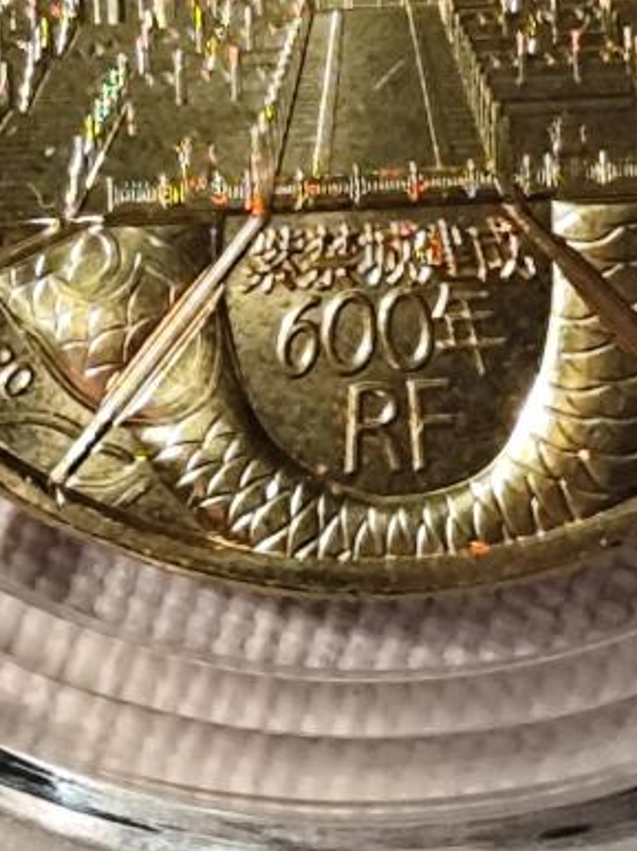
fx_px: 10660
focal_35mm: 434
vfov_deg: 4.5
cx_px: 500
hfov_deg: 3.4
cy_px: -485
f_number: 1.65
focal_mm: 6.19
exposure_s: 1/25
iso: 250
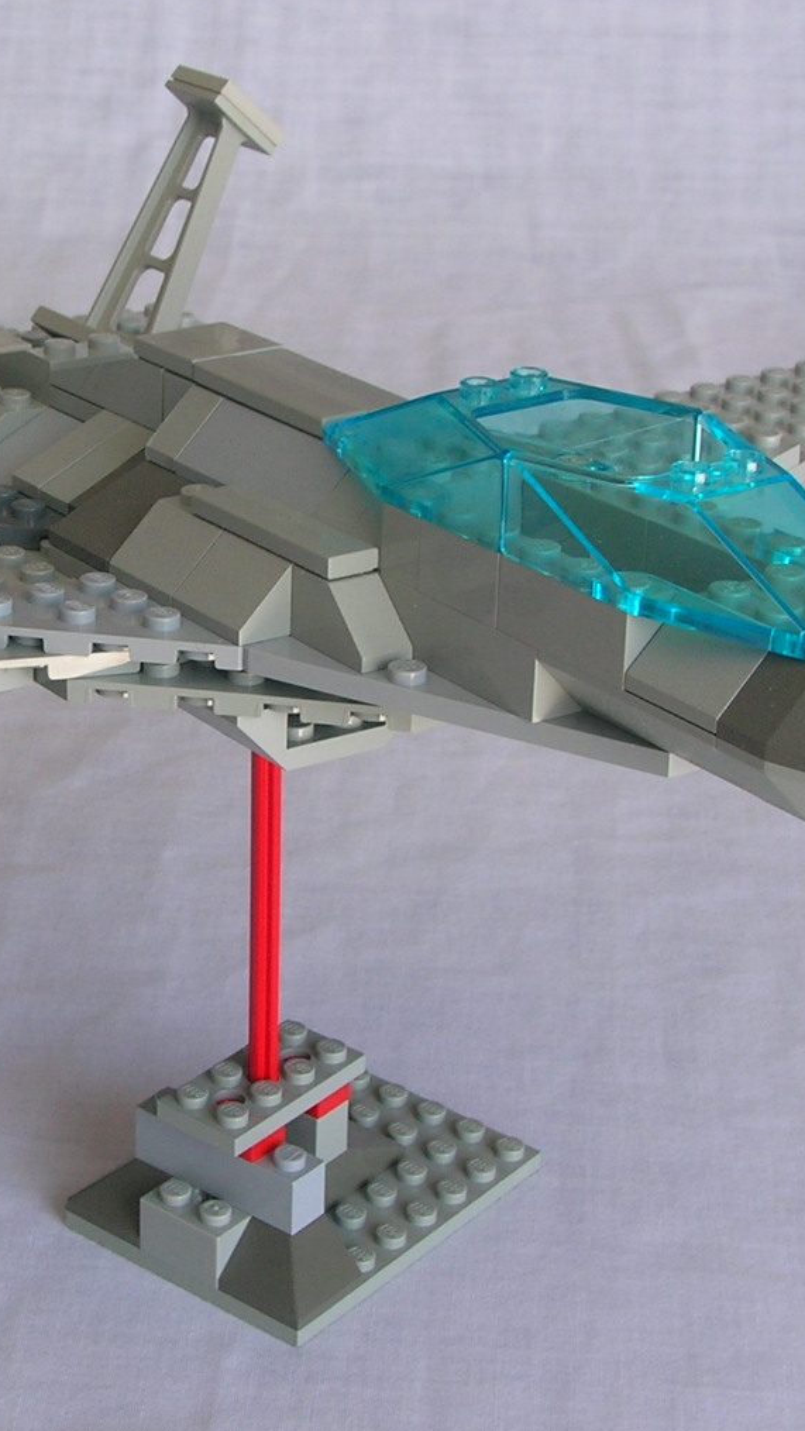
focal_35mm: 79
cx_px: 94
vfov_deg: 26.8
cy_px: 660
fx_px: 2998
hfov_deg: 15.1
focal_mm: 7.7
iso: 50
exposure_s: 1/23
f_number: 5.4
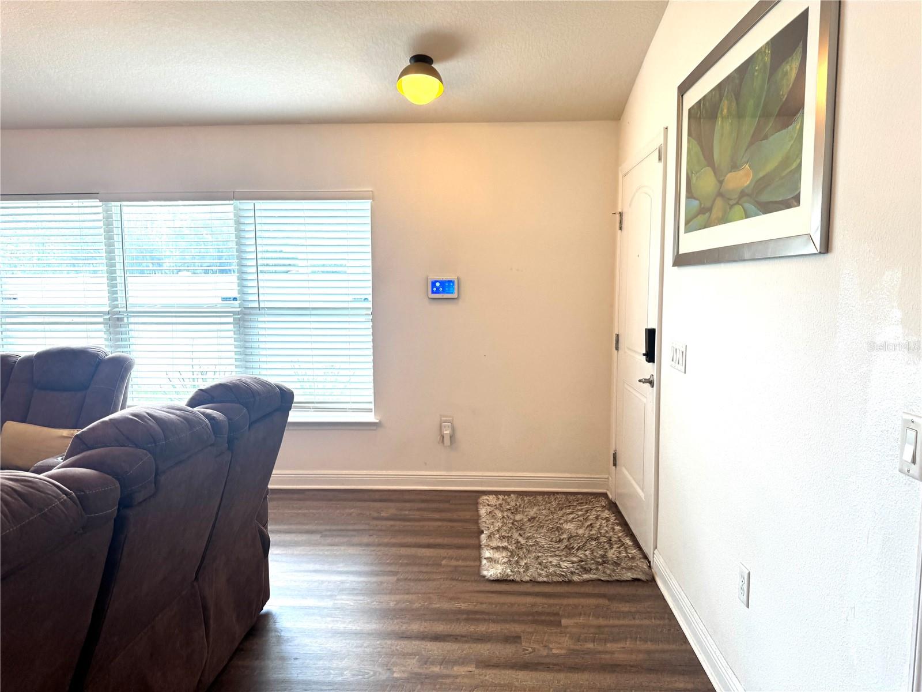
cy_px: 346
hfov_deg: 71.6
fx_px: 639
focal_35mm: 24
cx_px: 461
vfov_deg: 56.8
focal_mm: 6.76
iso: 80
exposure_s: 1/120
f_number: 1.78
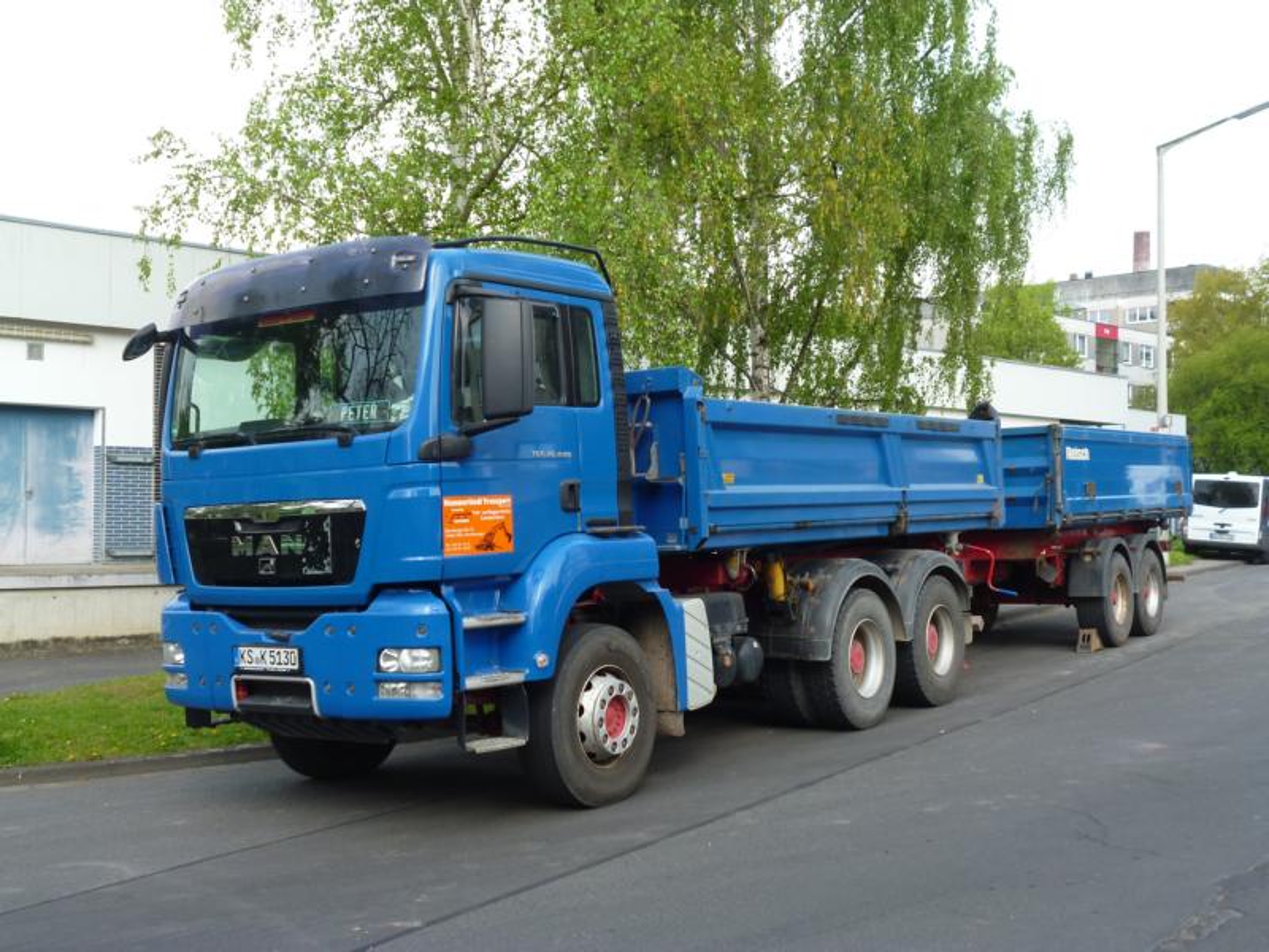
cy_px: 476
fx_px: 1503
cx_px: 634
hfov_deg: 45.8
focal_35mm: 41
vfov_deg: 35.1
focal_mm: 7.3
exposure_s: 1/160
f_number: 3.7
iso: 100
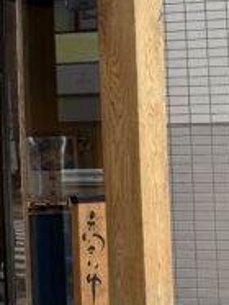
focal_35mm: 89
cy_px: 120
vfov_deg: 21.9
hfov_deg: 14.1
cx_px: -221
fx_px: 783
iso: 80
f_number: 1.78
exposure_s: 1/521
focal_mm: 6.76
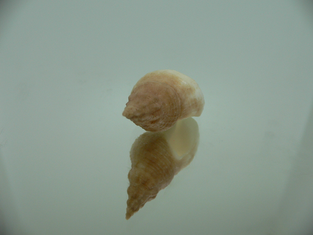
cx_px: 156
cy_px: 118
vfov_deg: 40.7
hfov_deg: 52.6
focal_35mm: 35
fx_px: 316
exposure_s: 1/60
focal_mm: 4.6
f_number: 2.8
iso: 100
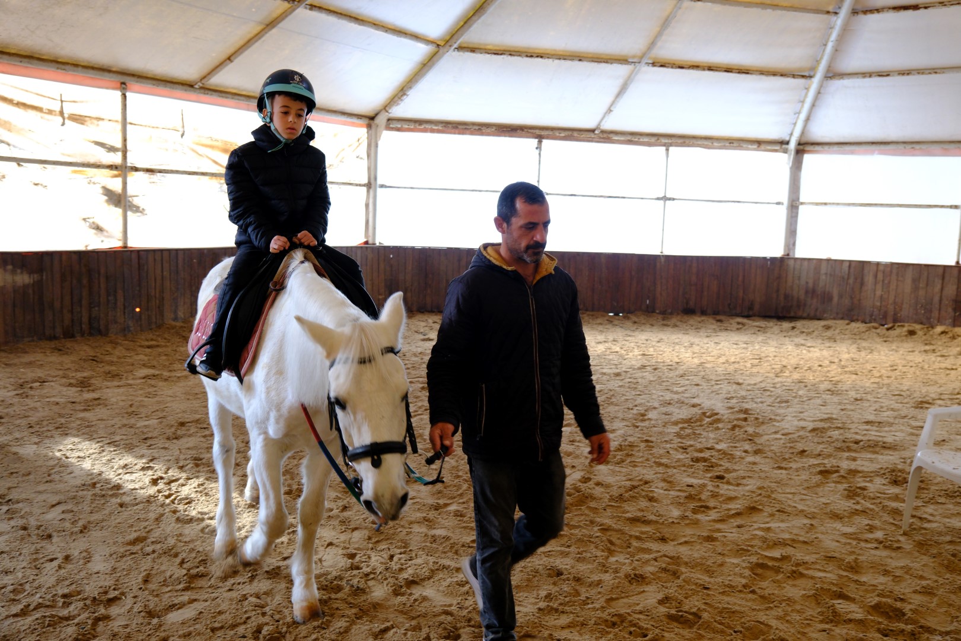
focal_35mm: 33
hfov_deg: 57.2
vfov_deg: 40.0
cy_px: 320
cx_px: 480
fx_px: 881
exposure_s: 1/100
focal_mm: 22.3
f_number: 4
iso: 800
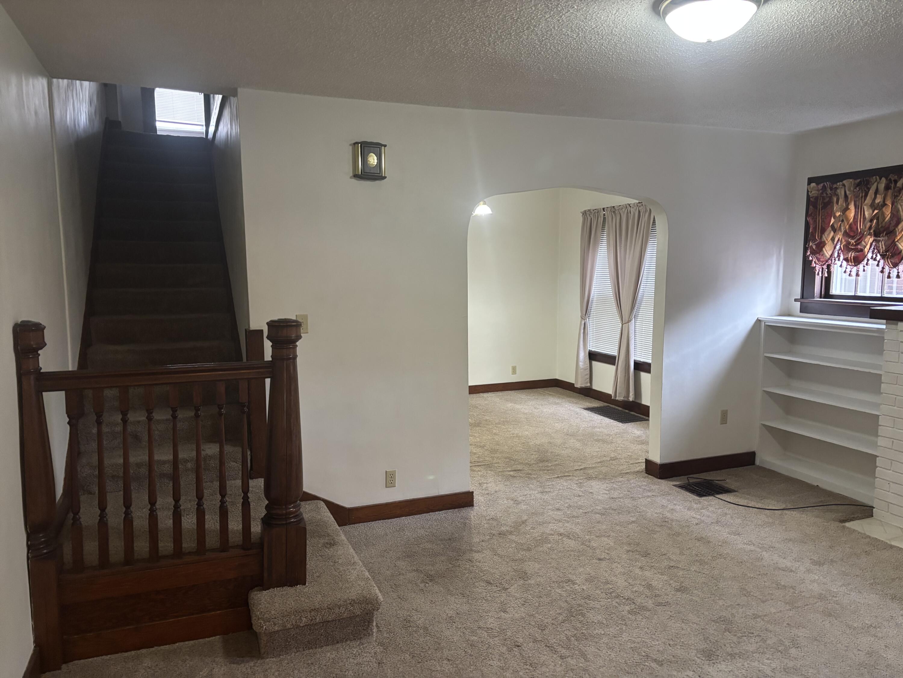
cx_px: 452
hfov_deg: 67.3
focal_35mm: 26
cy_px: 339
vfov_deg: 53.1
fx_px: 678
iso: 320
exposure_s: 1/60
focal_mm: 5.96
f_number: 1.6
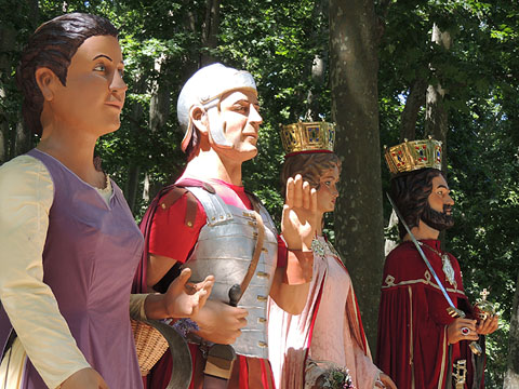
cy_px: 194
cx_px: 260
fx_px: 1349
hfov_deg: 21.8
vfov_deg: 16.4
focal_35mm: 90
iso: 100
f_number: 4.1
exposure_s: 1/100
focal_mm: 16
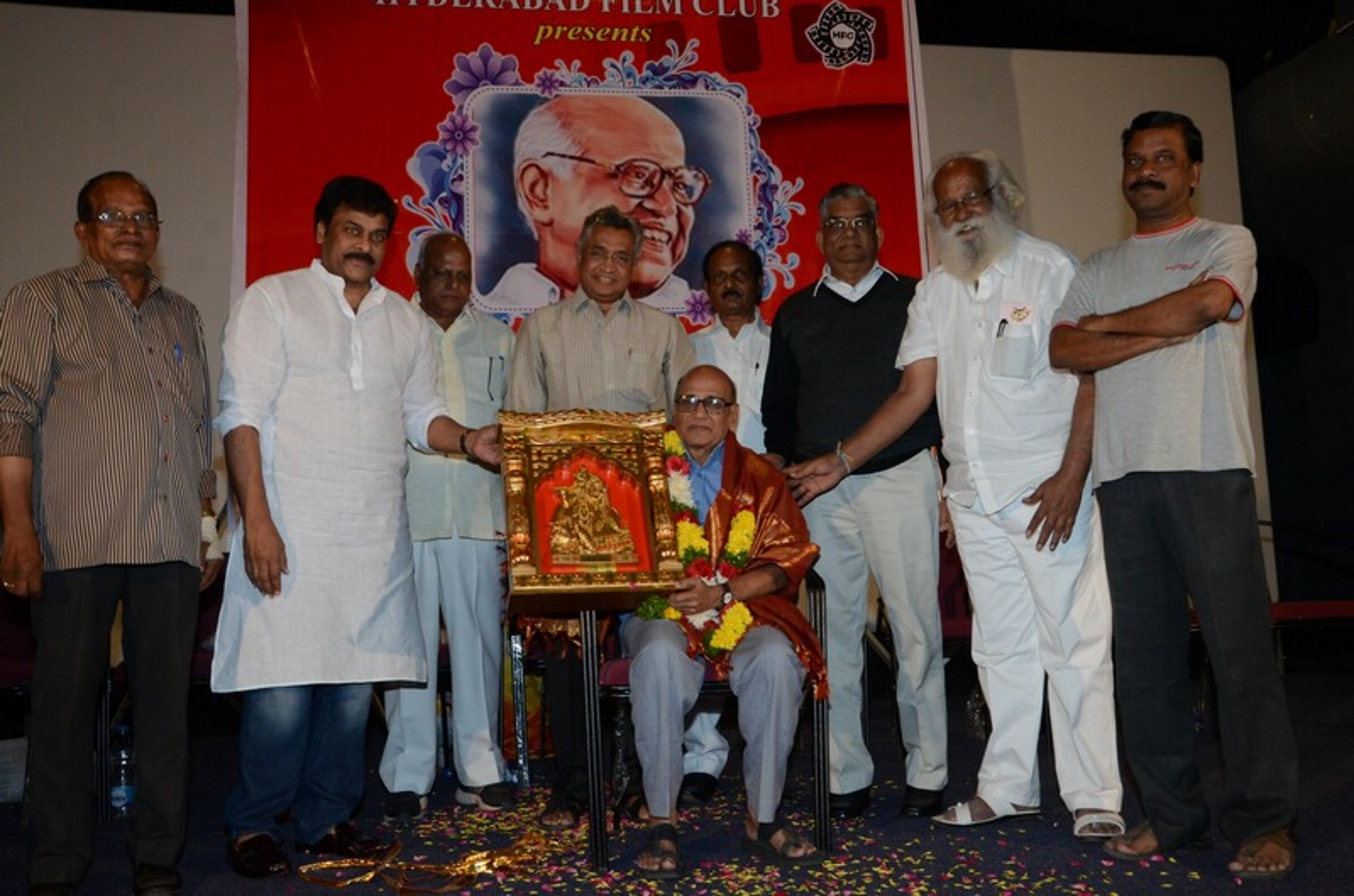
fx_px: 1239
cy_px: 448
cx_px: 677
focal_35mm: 33
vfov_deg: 39.8
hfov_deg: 57.3
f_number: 8
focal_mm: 22
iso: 1250
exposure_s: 1/60
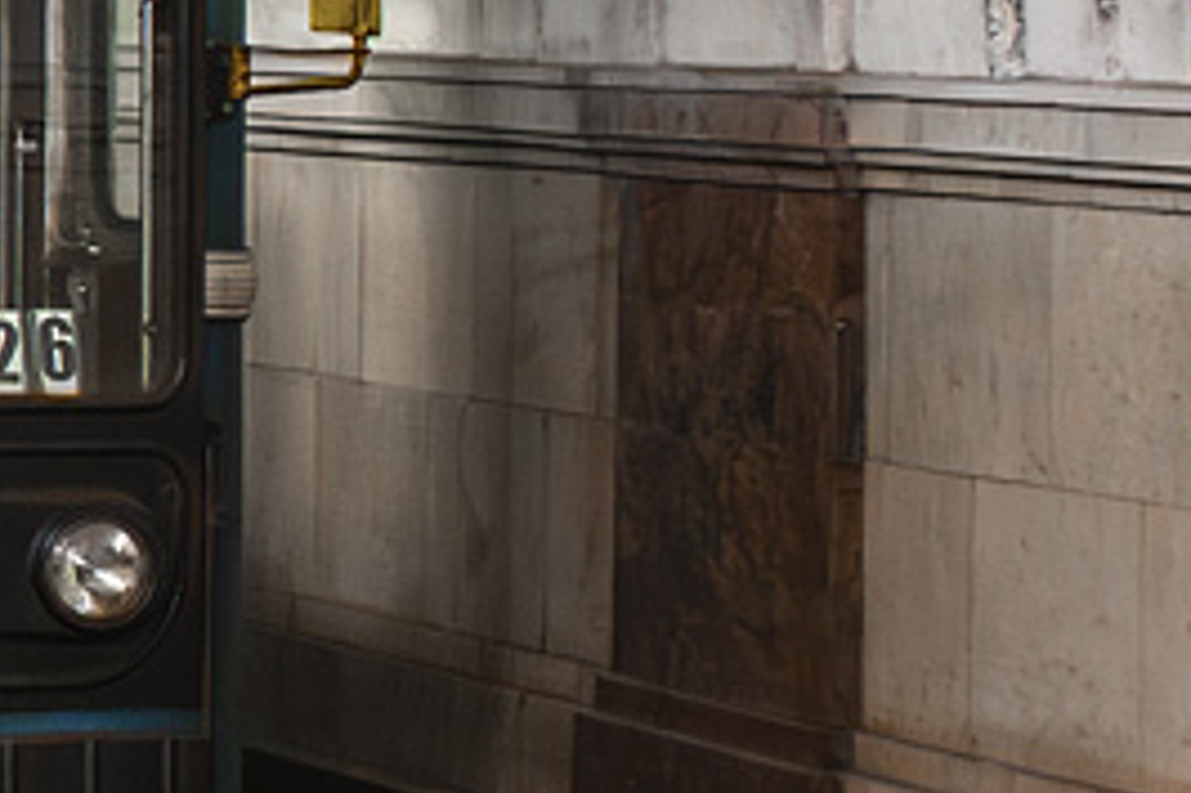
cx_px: -918
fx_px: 6513
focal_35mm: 197
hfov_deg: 9.9
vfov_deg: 6.9
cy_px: -31
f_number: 2.8
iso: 6400
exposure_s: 1/400
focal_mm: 35
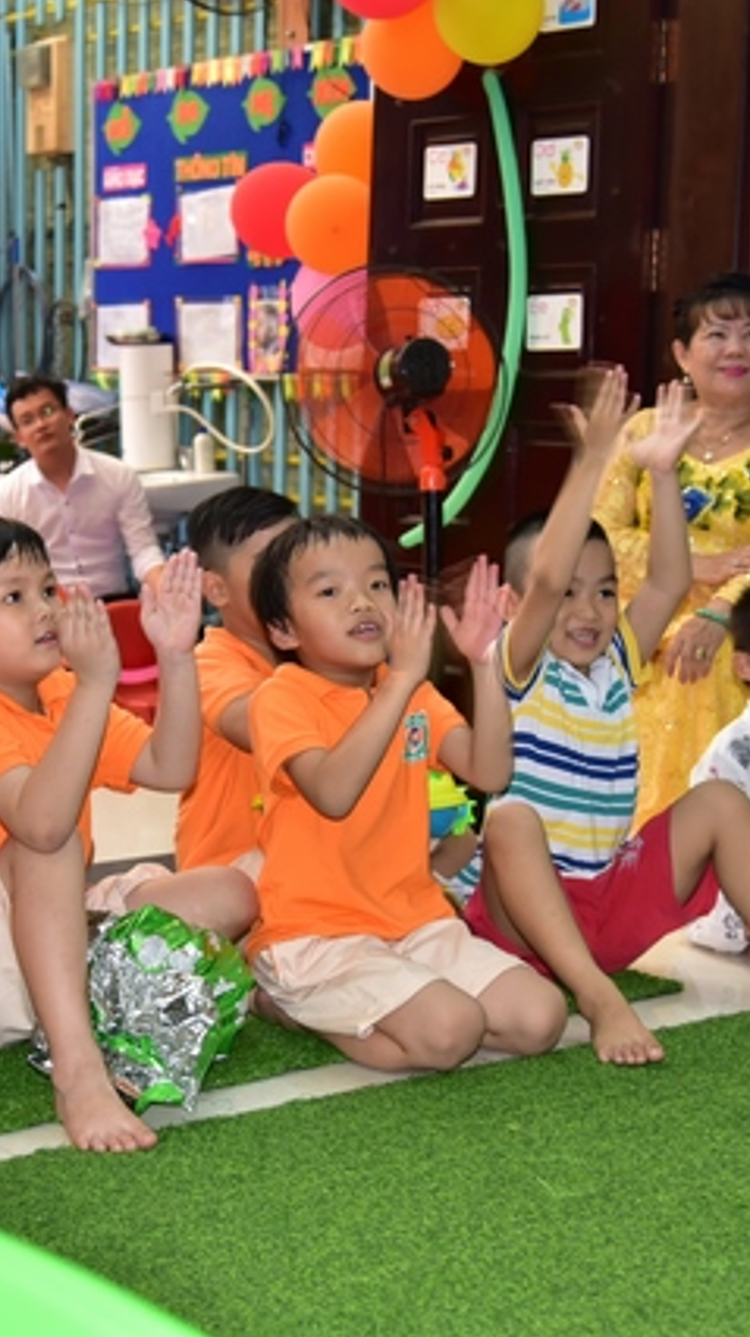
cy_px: 668
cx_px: 144
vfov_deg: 32.9
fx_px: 2267
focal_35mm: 64
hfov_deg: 18.6
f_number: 4
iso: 800
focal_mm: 40
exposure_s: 1/40
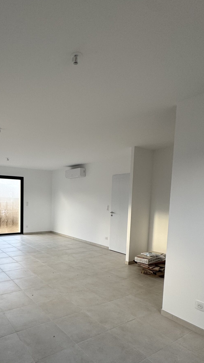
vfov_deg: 80.3
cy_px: 217
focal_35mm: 22
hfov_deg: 49.3
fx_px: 212
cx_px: 50
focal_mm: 2.22
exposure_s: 1/99
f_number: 2.2
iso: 64
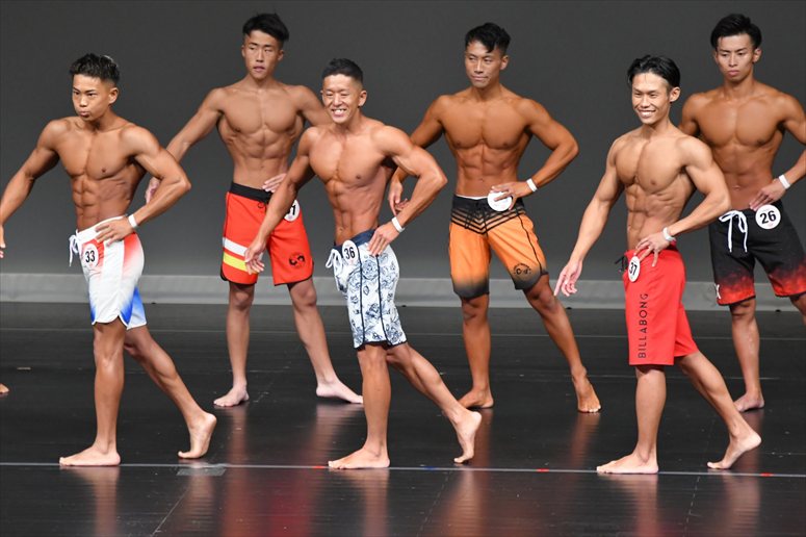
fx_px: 7049
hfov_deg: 6.5
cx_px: 403
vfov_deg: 4.4
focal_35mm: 315
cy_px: 268
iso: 4000
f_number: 5.6
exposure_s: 1/400
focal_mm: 210
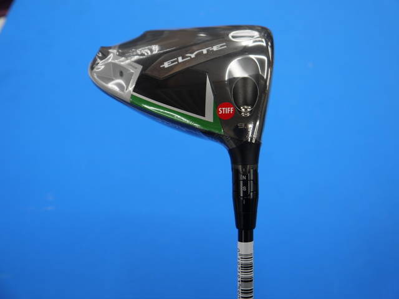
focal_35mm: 46
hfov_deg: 41.2
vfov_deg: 31.5
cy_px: 150
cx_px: 200
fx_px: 530
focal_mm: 23
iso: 160
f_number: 4.4
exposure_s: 1/80
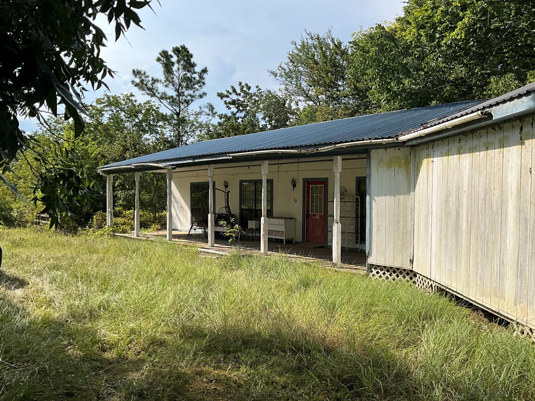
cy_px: 202
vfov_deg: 46.8
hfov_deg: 60.0
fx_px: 464
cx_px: 273
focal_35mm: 30
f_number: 1.8
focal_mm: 3
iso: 25
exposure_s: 1/1577
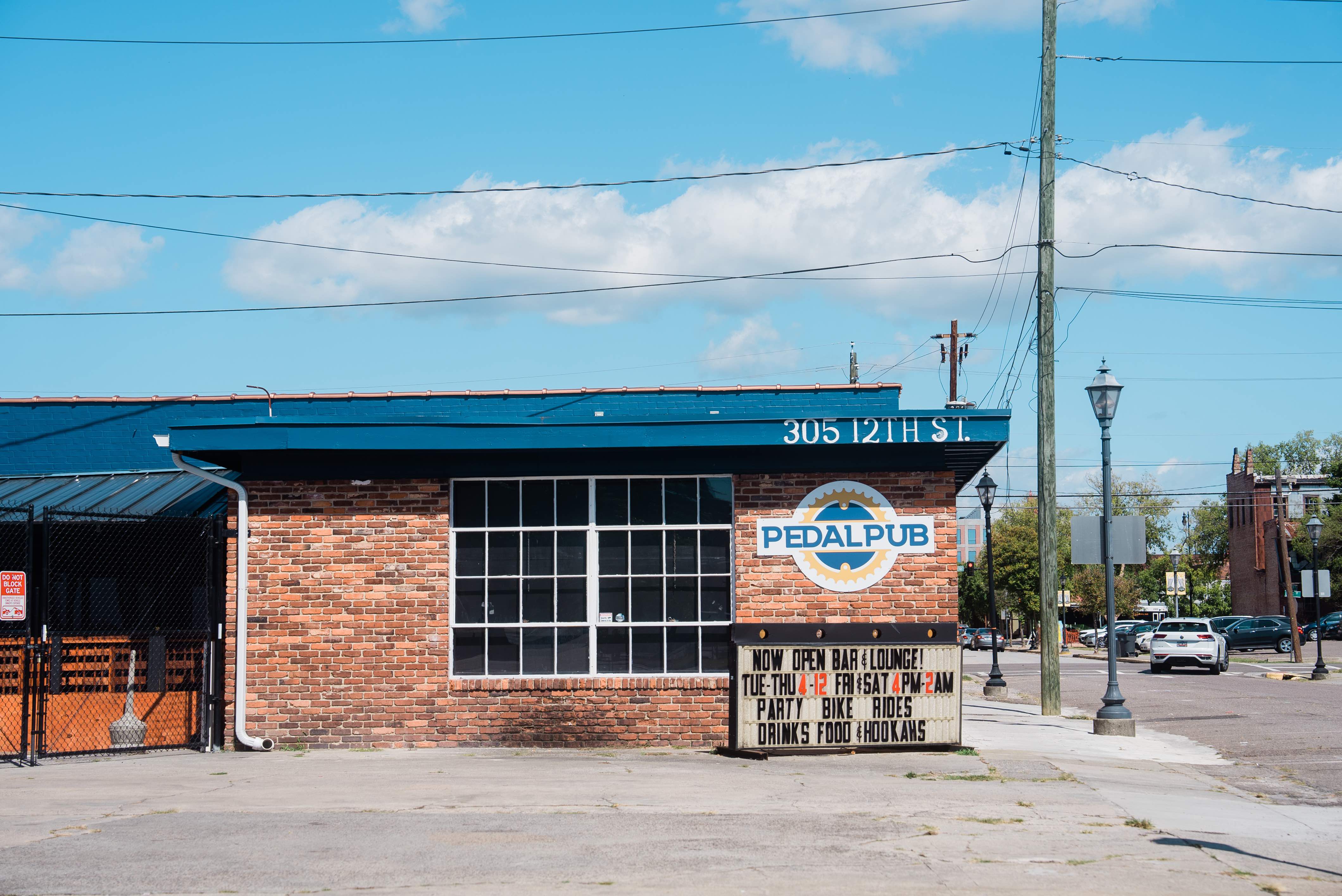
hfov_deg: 32.4
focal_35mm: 62
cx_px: 671
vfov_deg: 21.9
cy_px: 448
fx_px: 2312
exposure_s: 1/800
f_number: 5
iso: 80
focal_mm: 62
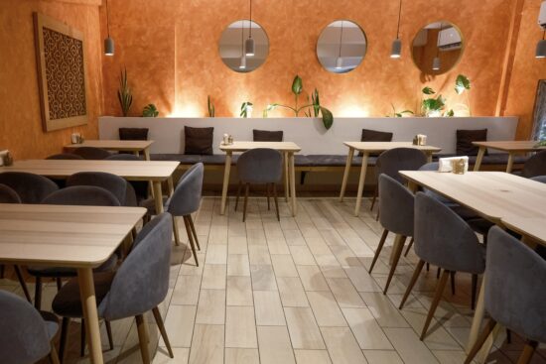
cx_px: 273
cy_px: 182
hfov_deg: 76.1
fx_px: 349
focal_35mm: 23
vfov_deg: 55.1
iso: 2500
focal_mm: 15
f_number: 3.5
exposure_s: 1/100
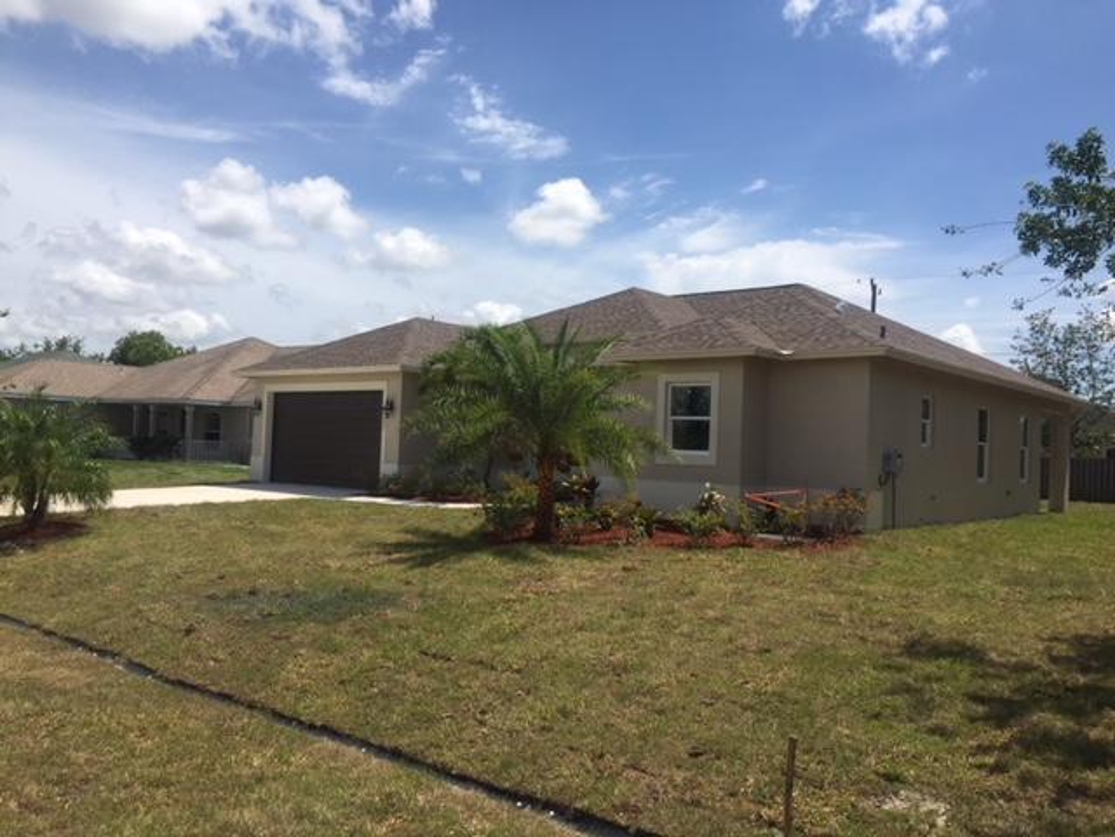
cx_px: 558
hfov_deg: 61.7
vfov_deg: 48.2
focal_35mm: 29
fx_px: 934
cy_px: 418
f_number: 2.2
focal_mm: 4.15
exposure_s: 1/3049
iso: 32
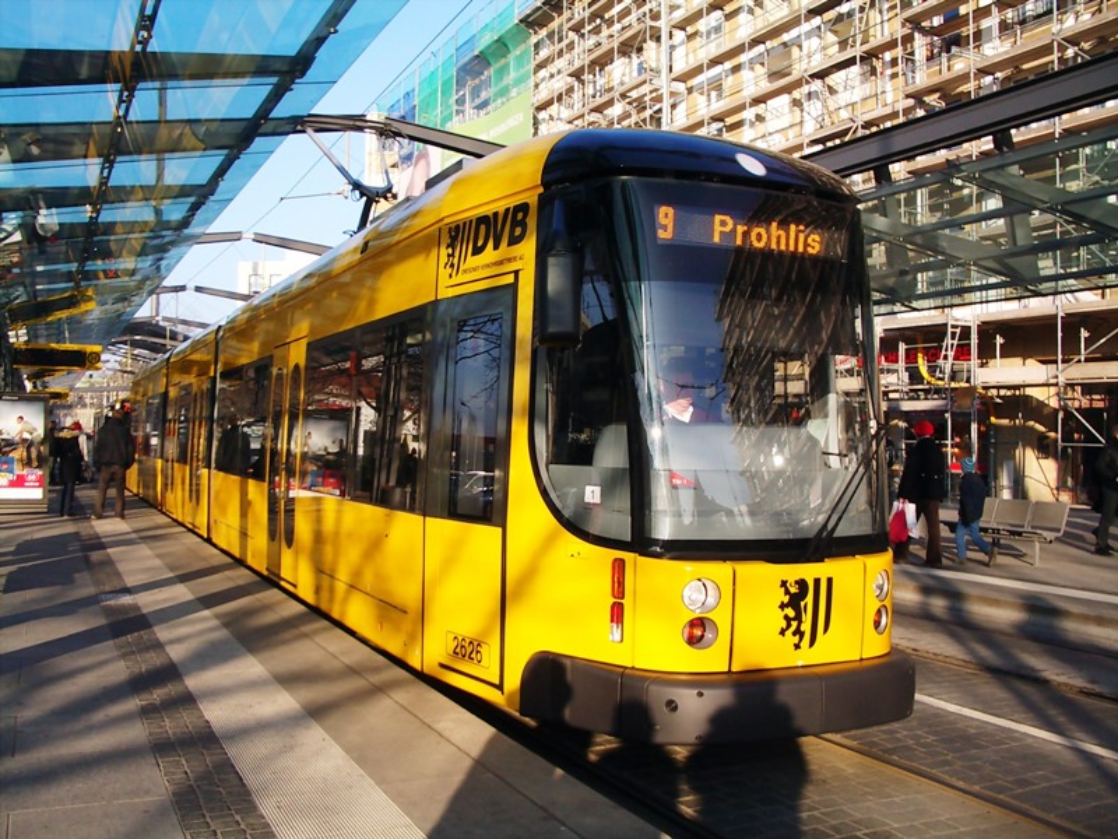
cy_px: 420
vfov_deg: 40.7
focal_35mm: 35
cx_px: 559
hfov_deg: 52.6
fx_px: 1130
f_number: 4.3
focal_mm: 5.8
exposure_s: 1/250
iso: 80
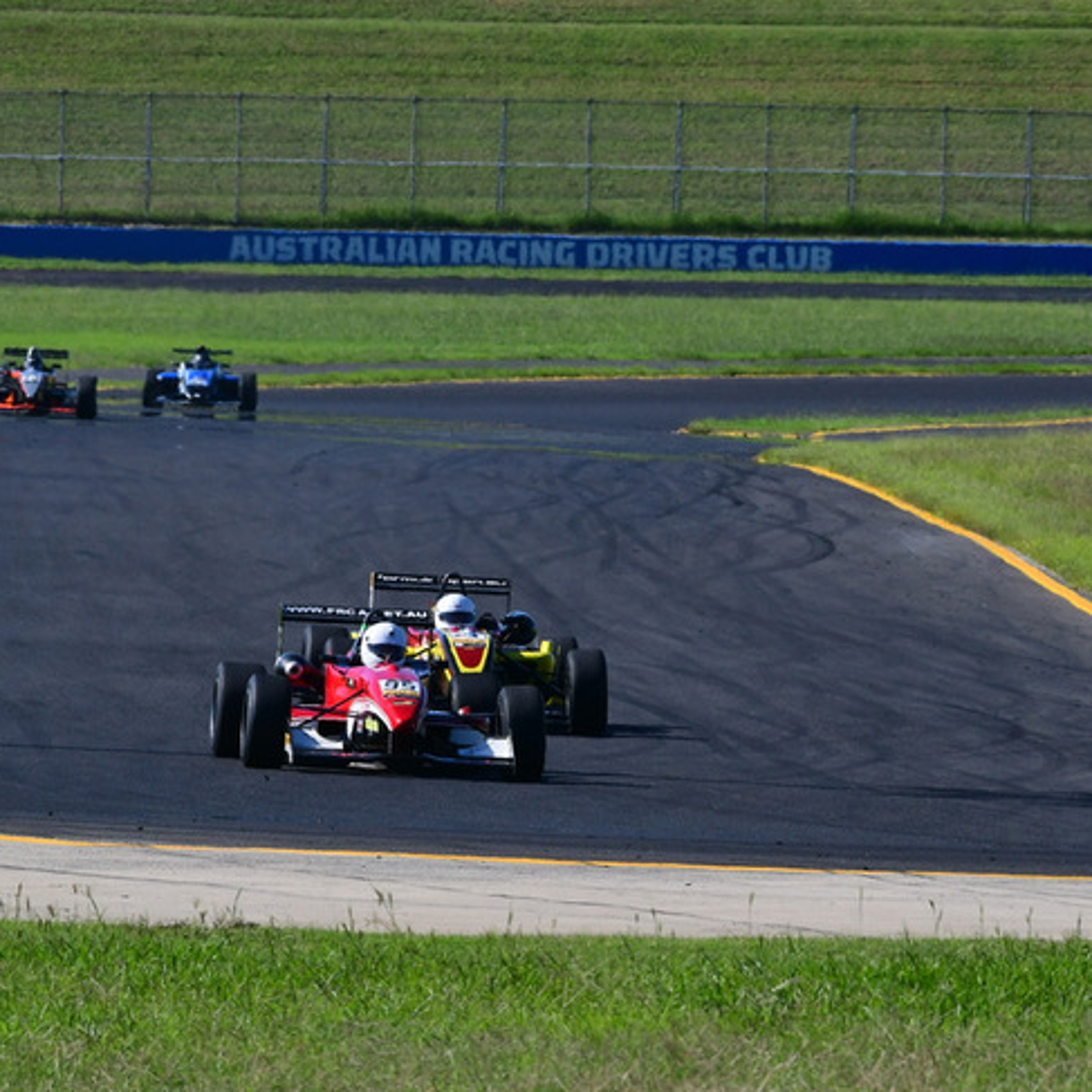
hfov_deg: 2.6
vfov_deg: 2.6
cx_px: 522
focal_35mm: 671
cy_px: 511
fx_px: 23948
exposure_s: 1/640
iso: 500
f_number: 13
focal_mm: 320
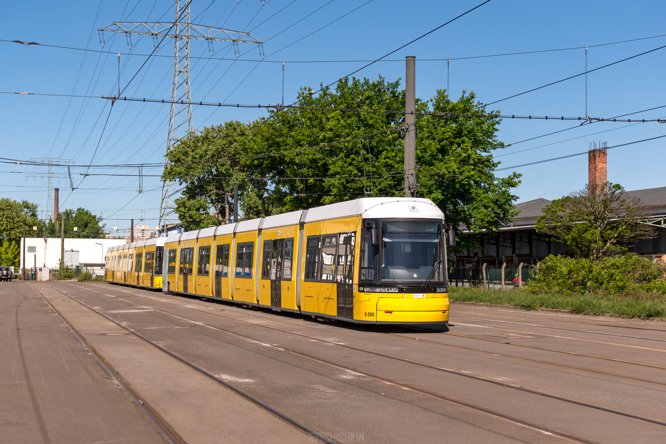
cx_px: 333
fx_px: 1054
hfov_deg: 35.1
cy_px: 222
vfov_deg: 23.8
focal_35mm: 57
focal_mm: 38
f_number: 8
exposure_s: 1/2500
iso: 500
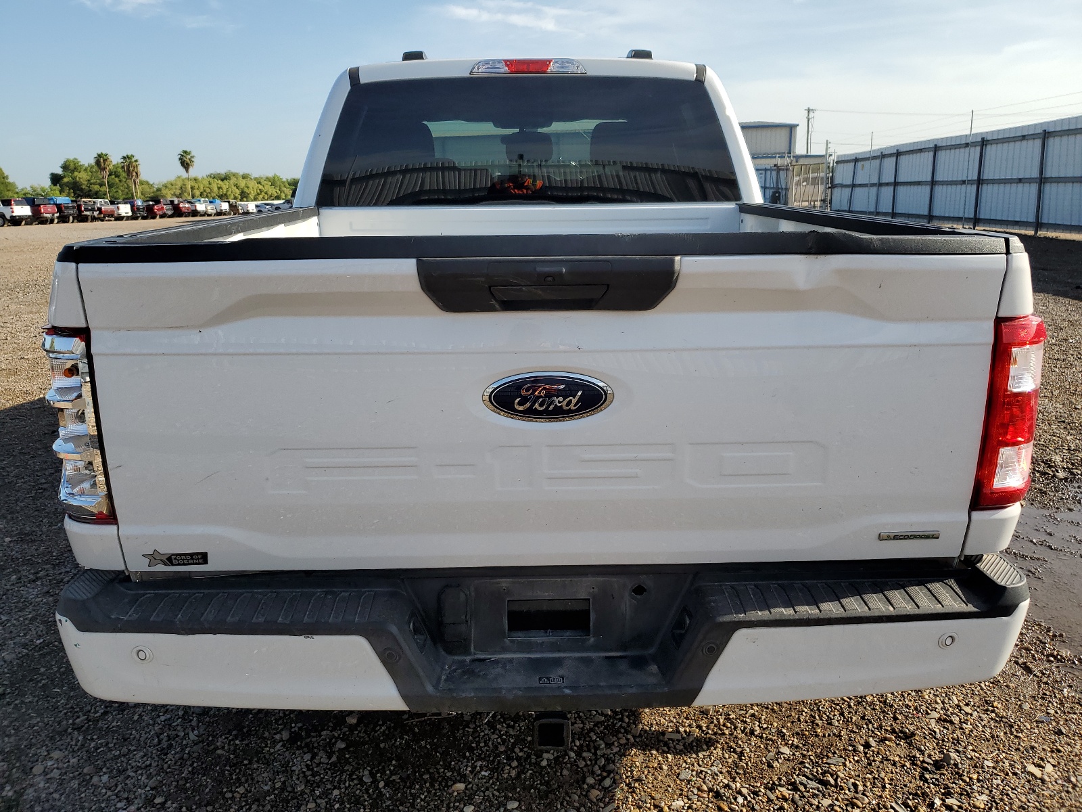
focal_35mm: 26
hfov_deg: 67.3
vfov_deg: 53.1
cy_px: 406
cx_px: 541
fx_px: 813
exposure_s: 1/2500
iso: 50
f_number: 1.5
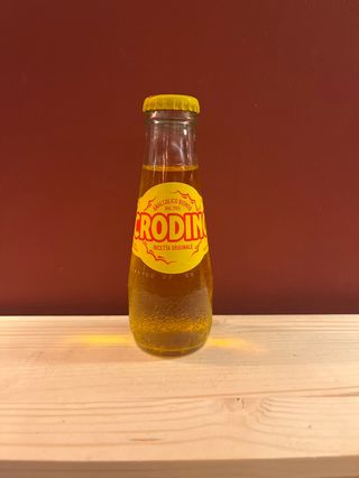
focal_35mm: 26
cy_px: 239
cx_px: 180
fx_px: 359
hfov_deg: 53.1
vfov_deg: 67.3
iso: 500
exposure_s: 1/50
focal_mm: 5.1
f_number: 1.6
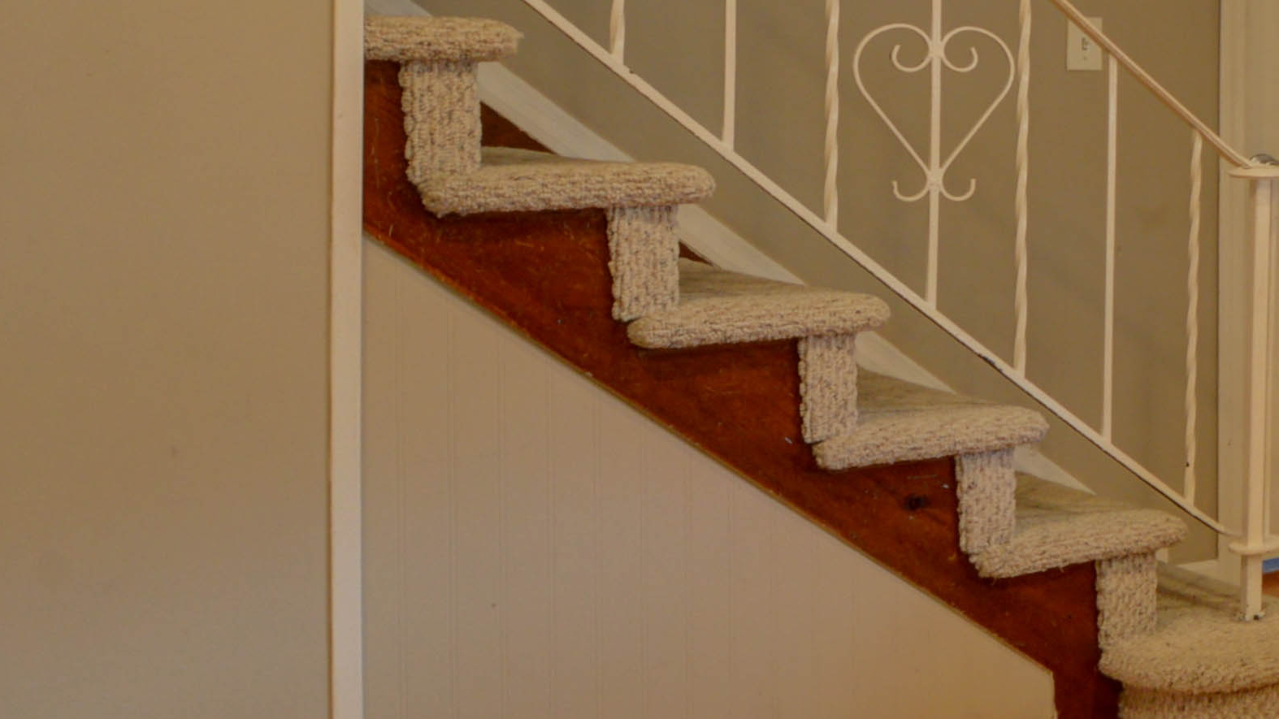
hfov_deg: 21.8
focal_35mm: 56
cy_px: 141
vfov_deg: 21.2
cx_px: 2336
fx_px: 1899
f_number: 9
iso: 640
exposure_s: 1/13
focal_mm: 14
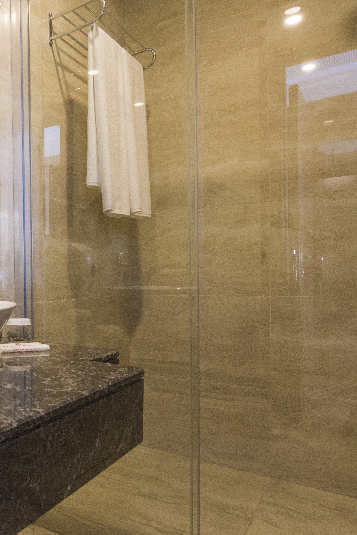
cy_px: 286
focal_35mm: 31
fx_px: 461
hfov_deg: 35.6
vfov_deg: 60.2
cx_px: -43
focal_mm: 17
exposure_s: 1/13
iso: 1250
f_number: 8
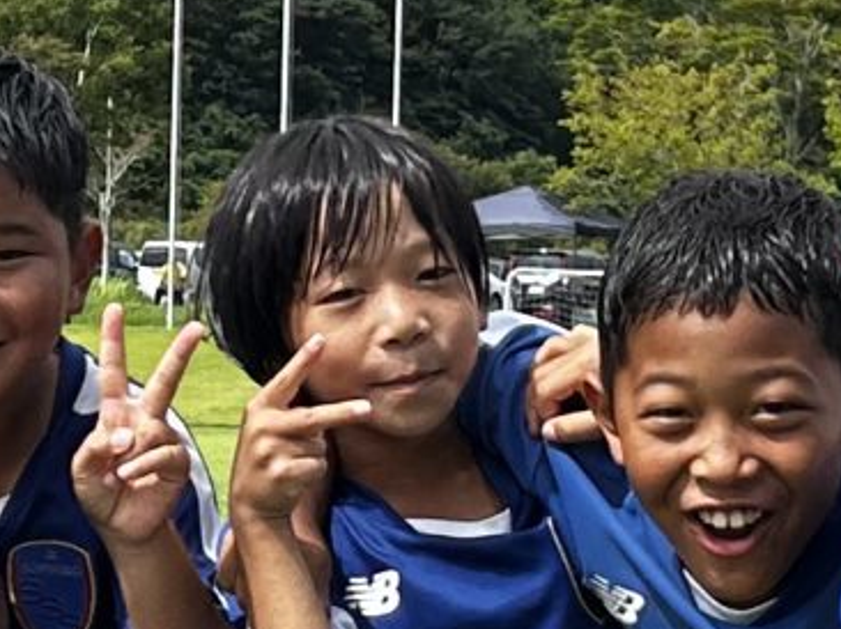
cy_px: 608
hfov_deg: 10.8
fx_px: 4419
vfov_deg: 8.1
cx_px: 200
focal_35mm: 182
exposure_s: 1/3704
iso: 50
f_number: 1.5
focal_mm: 5.7
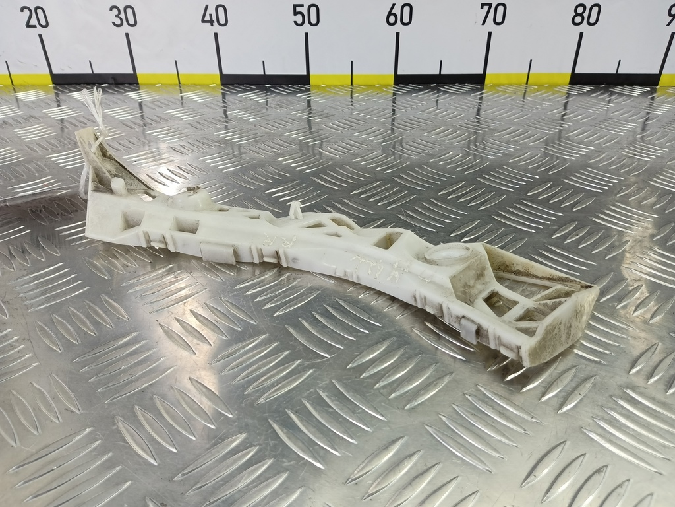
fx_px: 448
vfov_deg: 58.9
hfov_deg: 73.9
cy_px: 254
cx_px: 338
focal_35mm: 23
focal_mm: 4.11
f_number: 1.6
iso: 99
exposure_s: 1/50
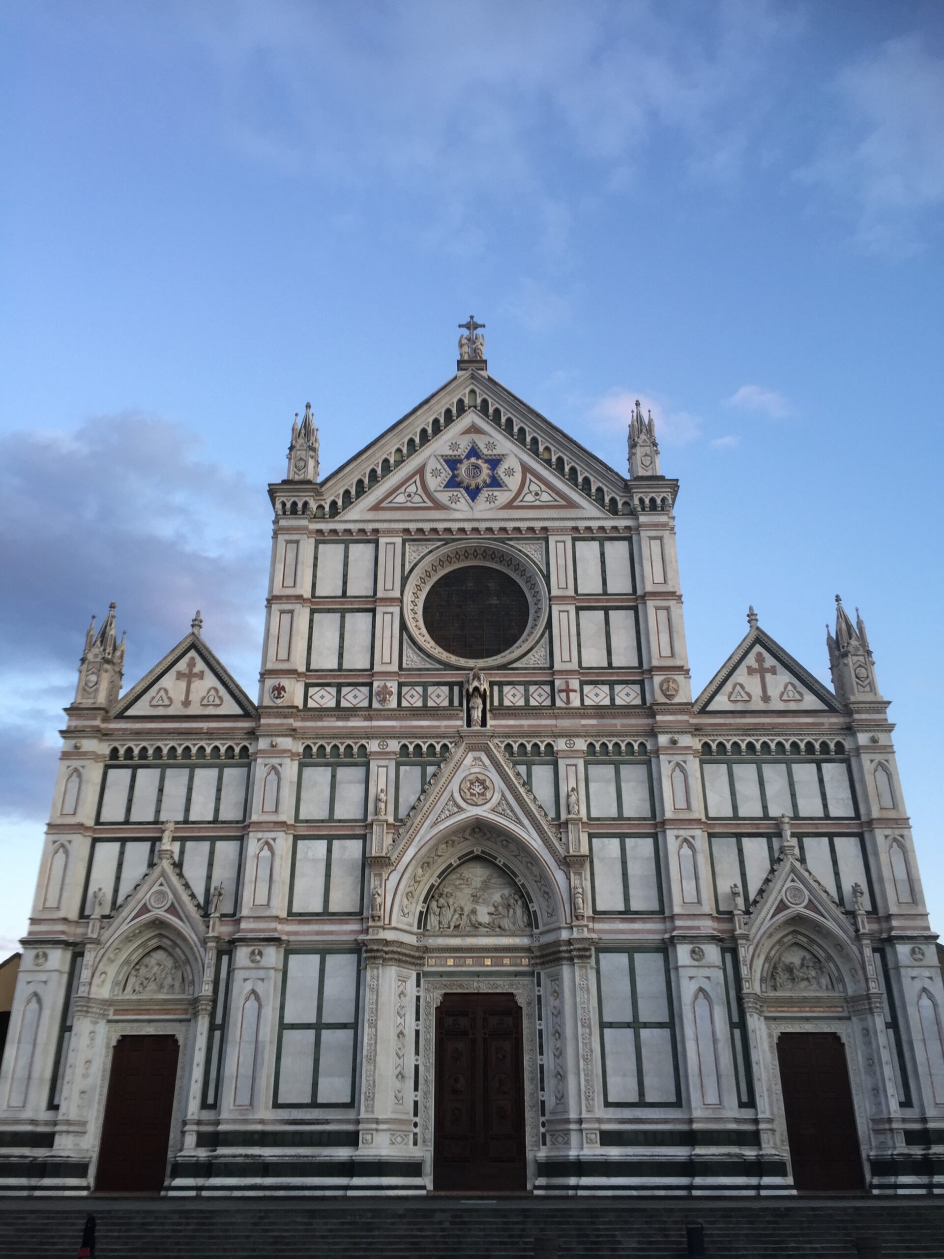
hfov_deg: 48.2
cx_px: 472
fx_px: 1054
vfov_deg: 61.7
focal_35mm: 29
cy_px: 630
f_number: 2.2
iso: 32
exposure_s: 1/50
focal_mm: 4.15
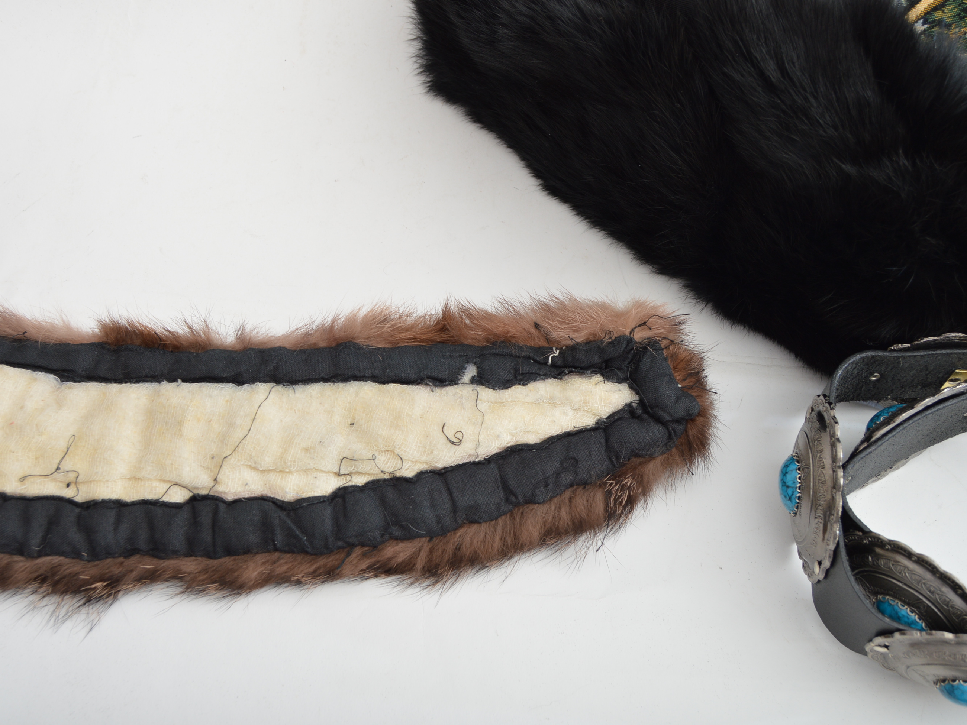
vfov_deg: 36.0
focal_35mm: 40
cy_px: 369
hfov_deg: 46.8
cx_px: 466
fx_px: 1117
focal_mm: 24
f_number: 5
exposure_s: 1/200
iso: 200
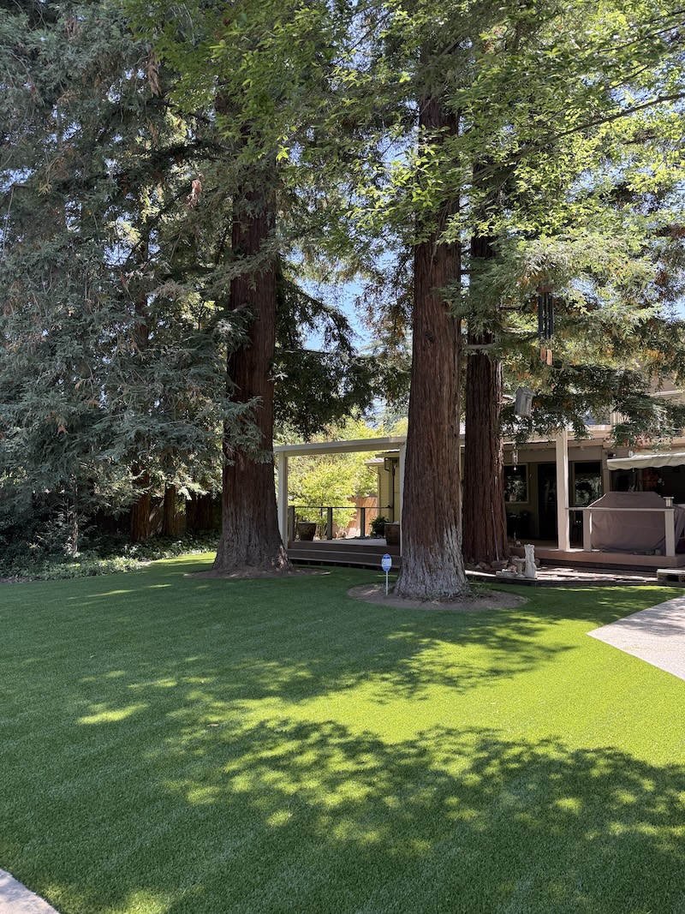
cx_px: 342
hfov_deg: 56.8
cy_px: 457
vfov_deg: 71.6
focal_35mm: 24
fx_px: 633
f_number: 1.78
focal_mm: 6.76
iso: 100
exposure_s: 1/345
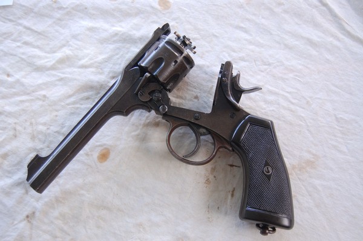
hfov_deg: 49.6
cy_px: 120
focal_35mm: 39
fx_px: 393
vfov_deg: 34.2
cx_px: 182
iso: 400
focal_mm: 26
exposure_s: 1/60
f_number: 4.2
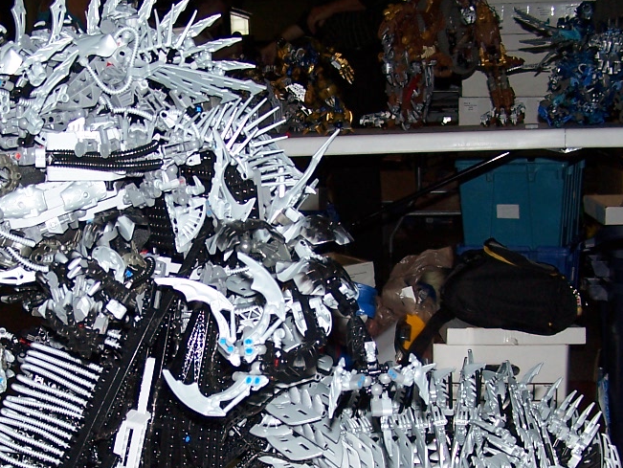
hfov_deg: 27.7
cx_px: 242
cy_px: 390
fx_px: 1261
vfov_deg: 20.7
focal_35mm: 70
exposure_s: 1/60
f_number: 2.8
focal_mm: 6.3
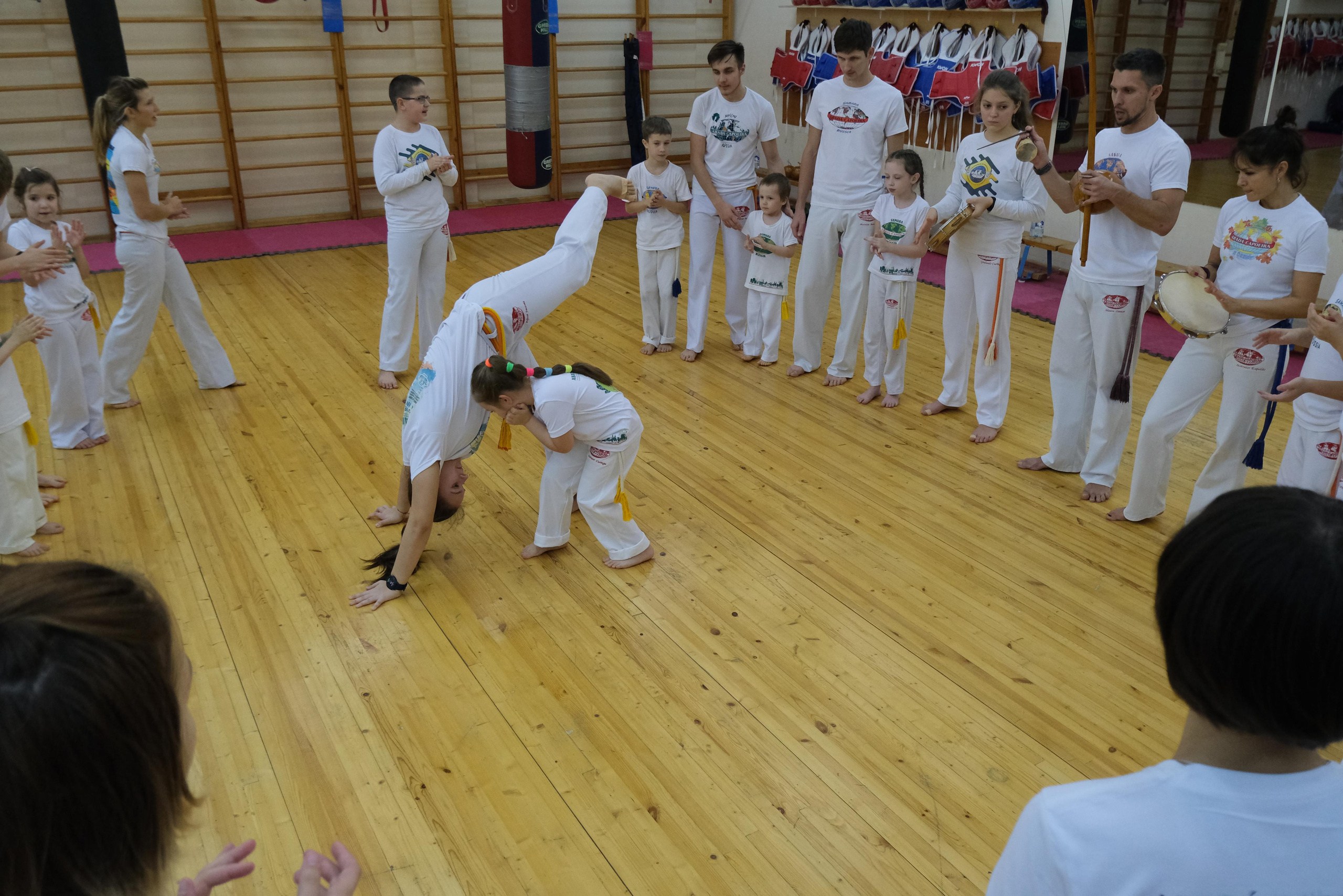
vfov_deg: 43.6
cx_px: 672
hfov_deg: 61.9
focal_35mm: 30
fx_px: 1119
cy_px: 448
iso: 2500
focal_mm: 19.7
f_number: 4
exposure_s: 1/320
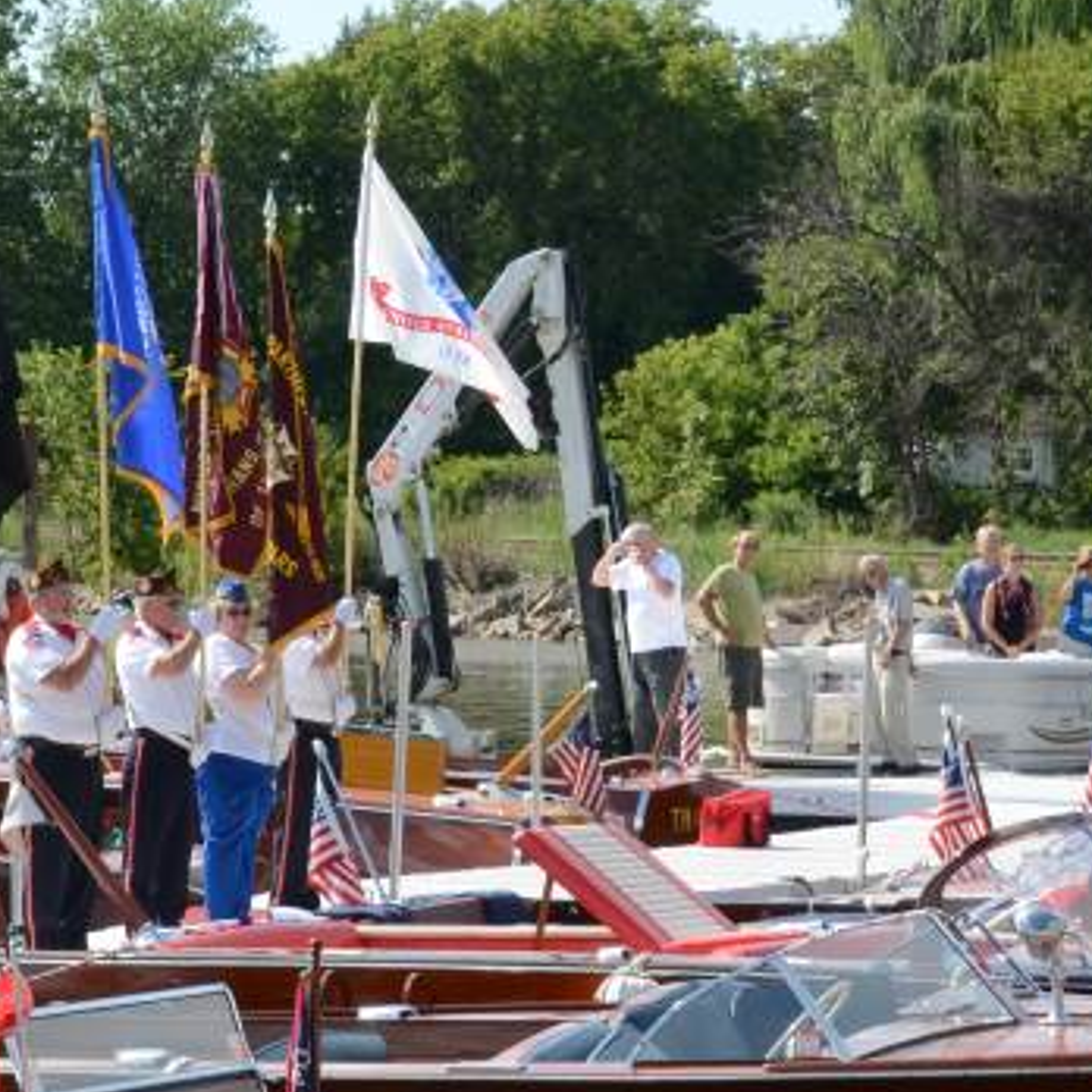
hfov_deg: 9.3
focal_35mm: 189
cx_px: 411
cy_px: 565
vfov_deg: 9.3
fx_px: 6745
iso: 200
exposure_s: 1/160
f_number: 13
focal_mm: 42
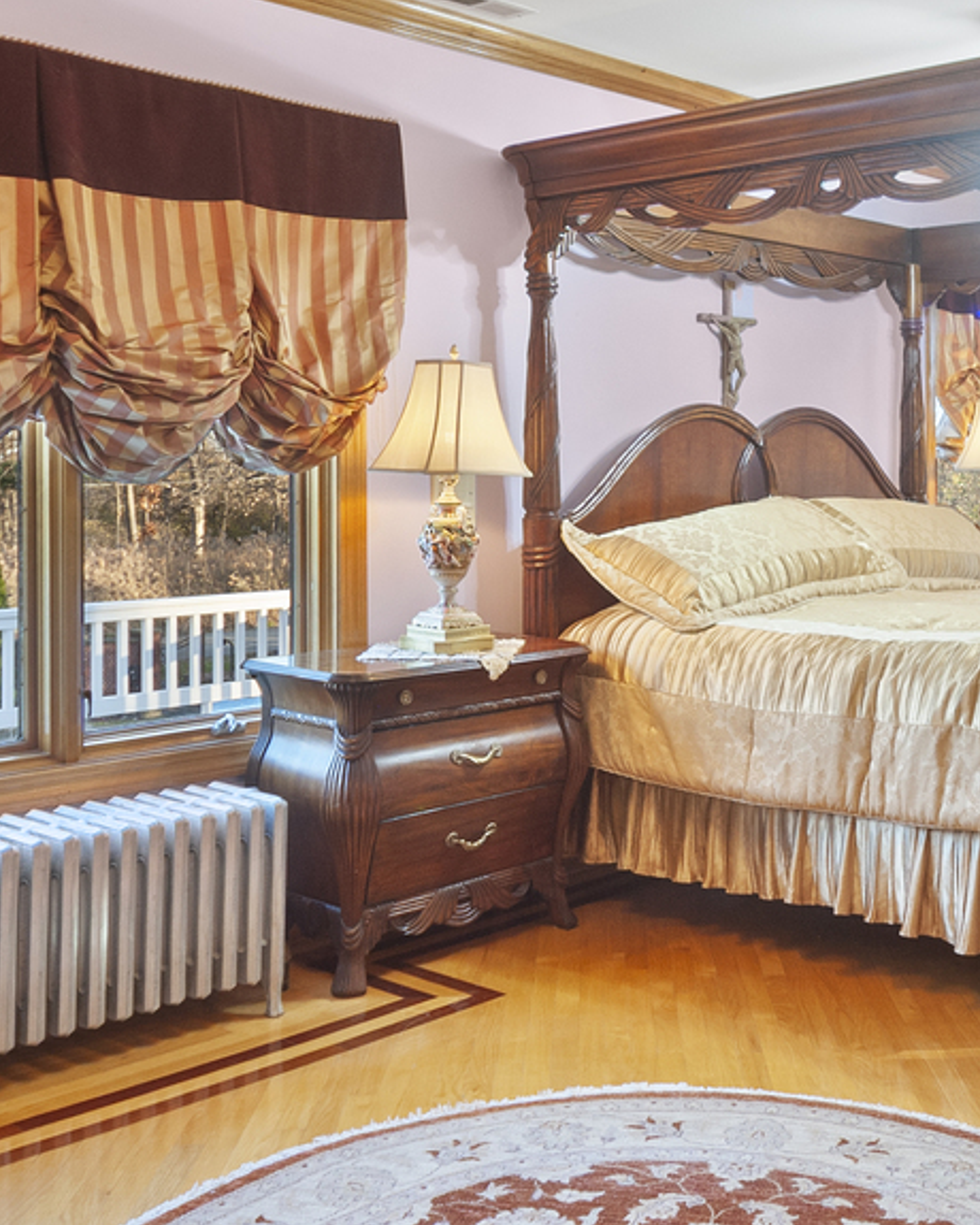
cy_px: 481
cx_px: 766
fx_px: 1631
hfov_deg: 32.6
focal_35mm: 45
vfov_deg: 40.9
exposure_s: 1/5
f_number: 8
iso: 400
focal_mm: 17
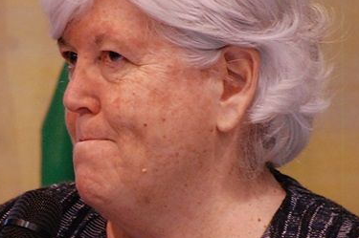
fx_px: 5259
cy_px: 122
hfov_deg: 3.9
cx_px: 110
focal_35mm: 528
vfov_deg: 2.6
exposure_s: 1/25
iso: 1600
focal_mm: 165
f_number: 5.3
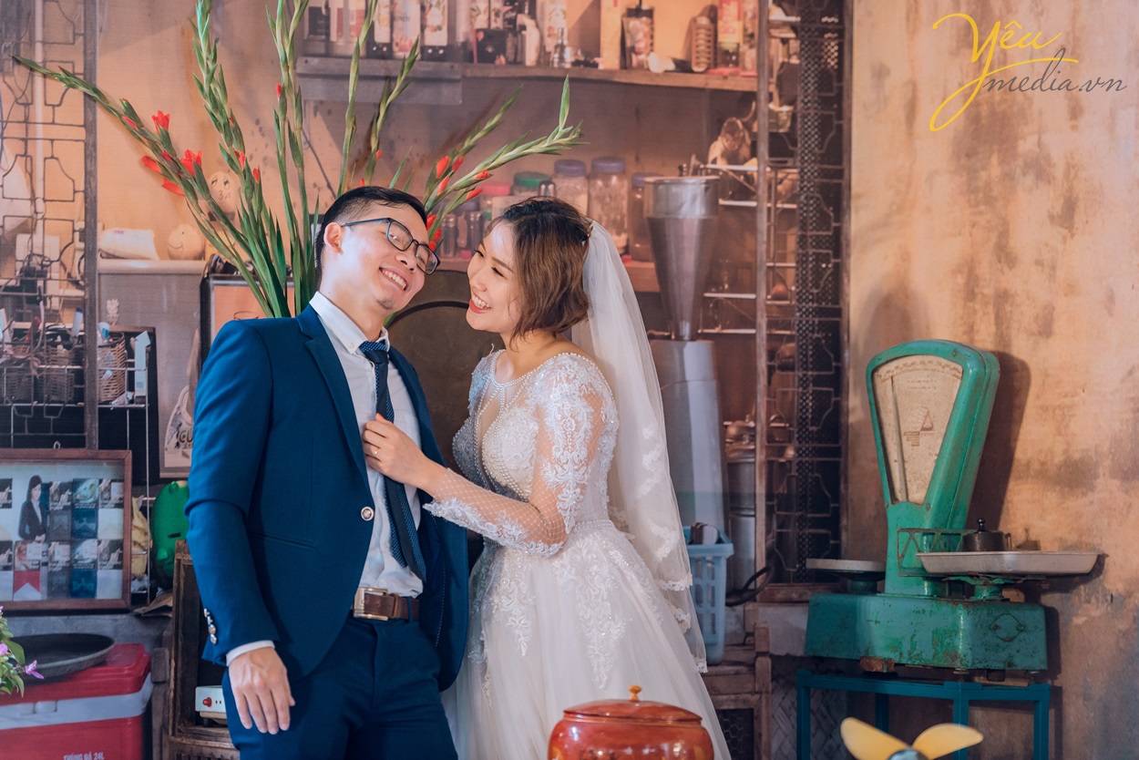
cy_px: 380
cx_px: 570
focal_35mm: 112
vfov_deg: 12.2
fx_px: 3544
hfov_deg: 18.3
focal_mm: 112
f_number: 2.8
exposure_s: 1/180
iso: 800
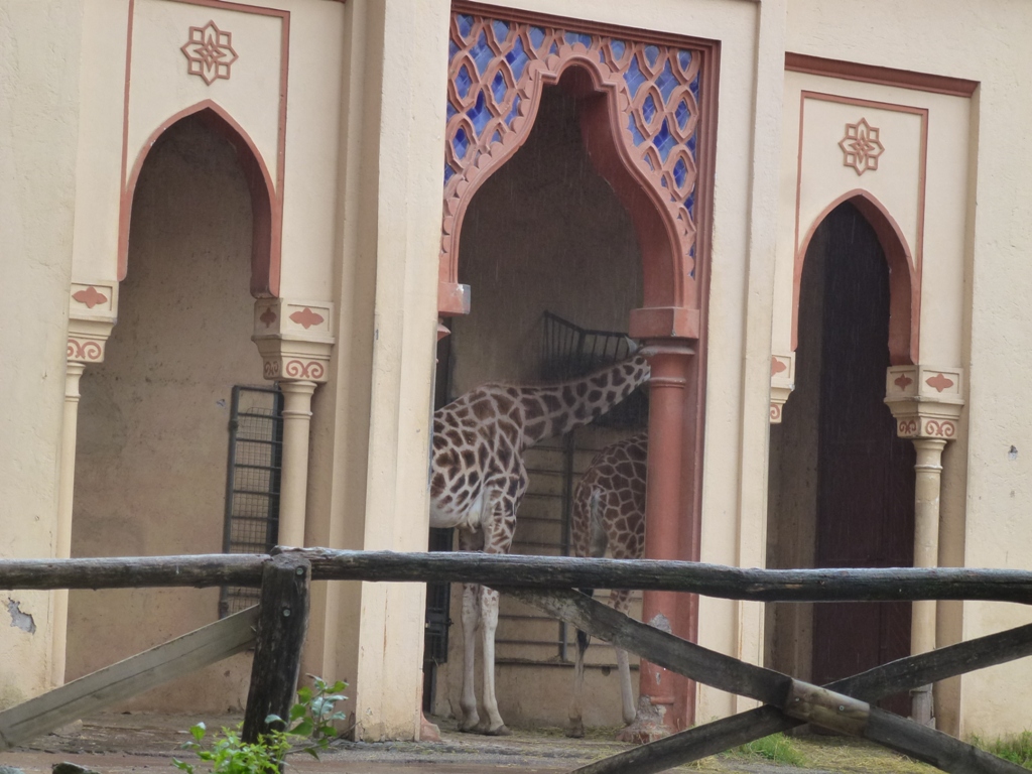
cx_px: 516
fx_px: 3607
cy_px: 387
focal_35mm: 121
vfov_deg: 12.2
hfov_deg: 16.3
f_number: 5.1
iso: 160
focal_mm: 21.7
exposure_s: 1/80
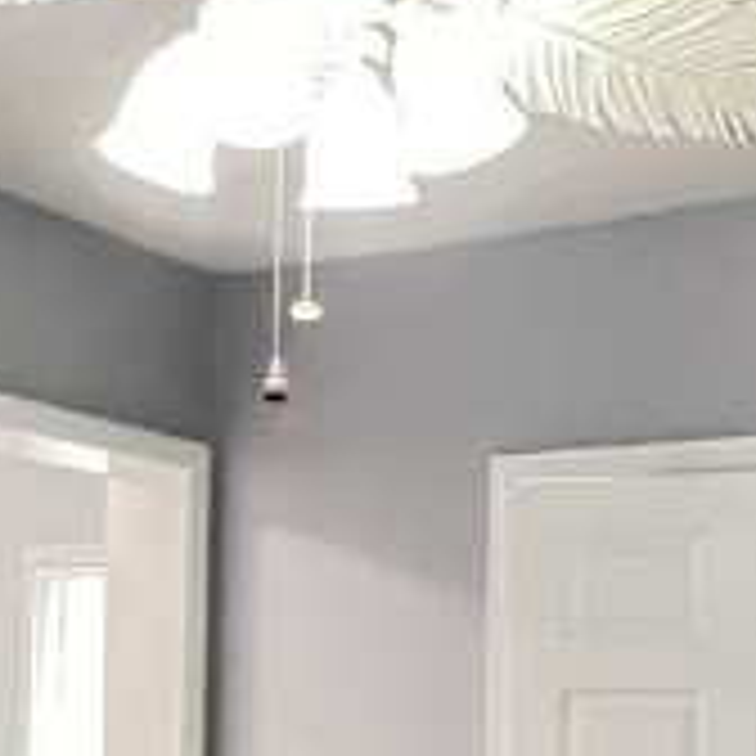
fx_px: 1730
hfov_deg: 24.5
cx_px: 252
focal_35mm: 70
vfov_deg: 23.8
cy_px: 724
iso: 800
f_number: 1.8
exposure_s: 1/60
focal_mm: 1.57
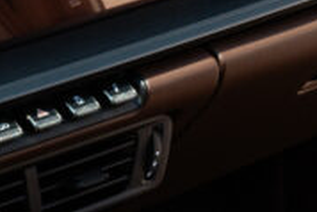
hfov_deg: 10.0
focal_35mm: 205
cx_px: 155
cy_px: 337
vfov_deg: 6.6
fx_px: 1804
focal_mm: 47.4
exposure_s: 1/125
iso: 1000
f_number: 22
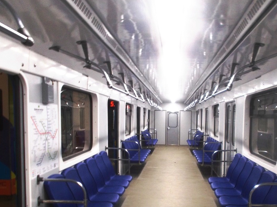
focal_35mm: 38
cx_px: 169
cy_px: 143
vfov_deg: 37.2
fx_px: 304
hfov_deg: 48.7
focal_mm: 4.6
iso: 160
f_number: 3.2
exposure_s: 1/25
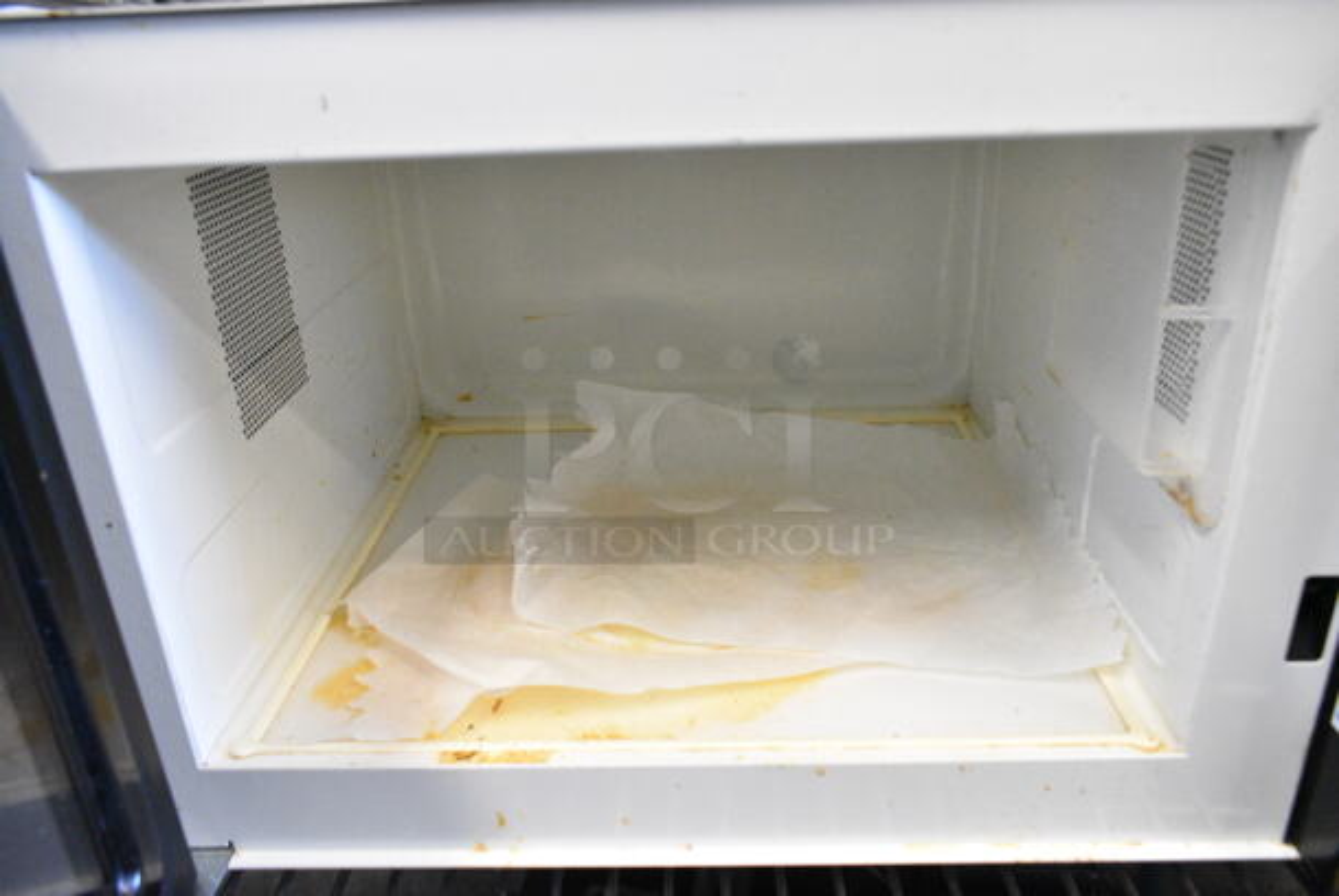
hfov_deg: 67.3
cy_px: 448
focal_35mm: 27
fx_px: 1005
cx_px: 670
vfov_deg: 48.0
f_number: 5.6
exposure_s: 1/125
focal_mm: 18
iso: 6400
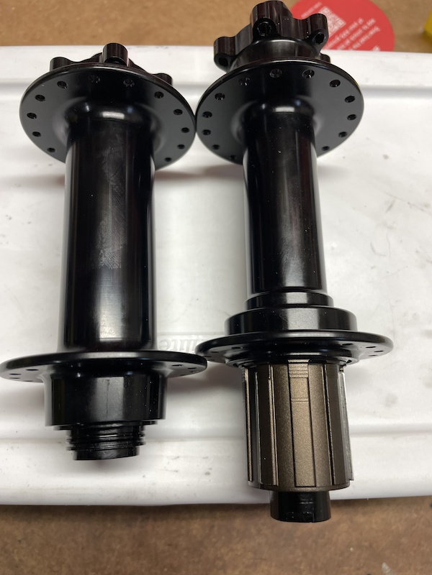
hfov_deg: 53.1
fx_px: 433
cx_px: 216
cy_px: 288
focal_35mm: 26
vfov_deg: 67.3
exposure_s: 1/60
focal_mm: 4.2
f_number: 1.6
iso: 80
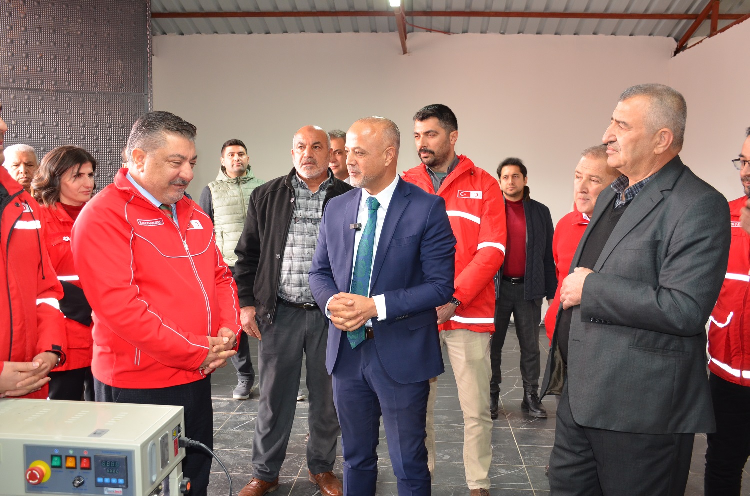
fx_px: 686
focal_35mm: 33
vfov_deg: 39.8
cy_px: 248
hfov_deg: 57.3
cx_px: 375
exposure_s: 1/60
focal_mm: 22
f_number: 3.5
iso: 800
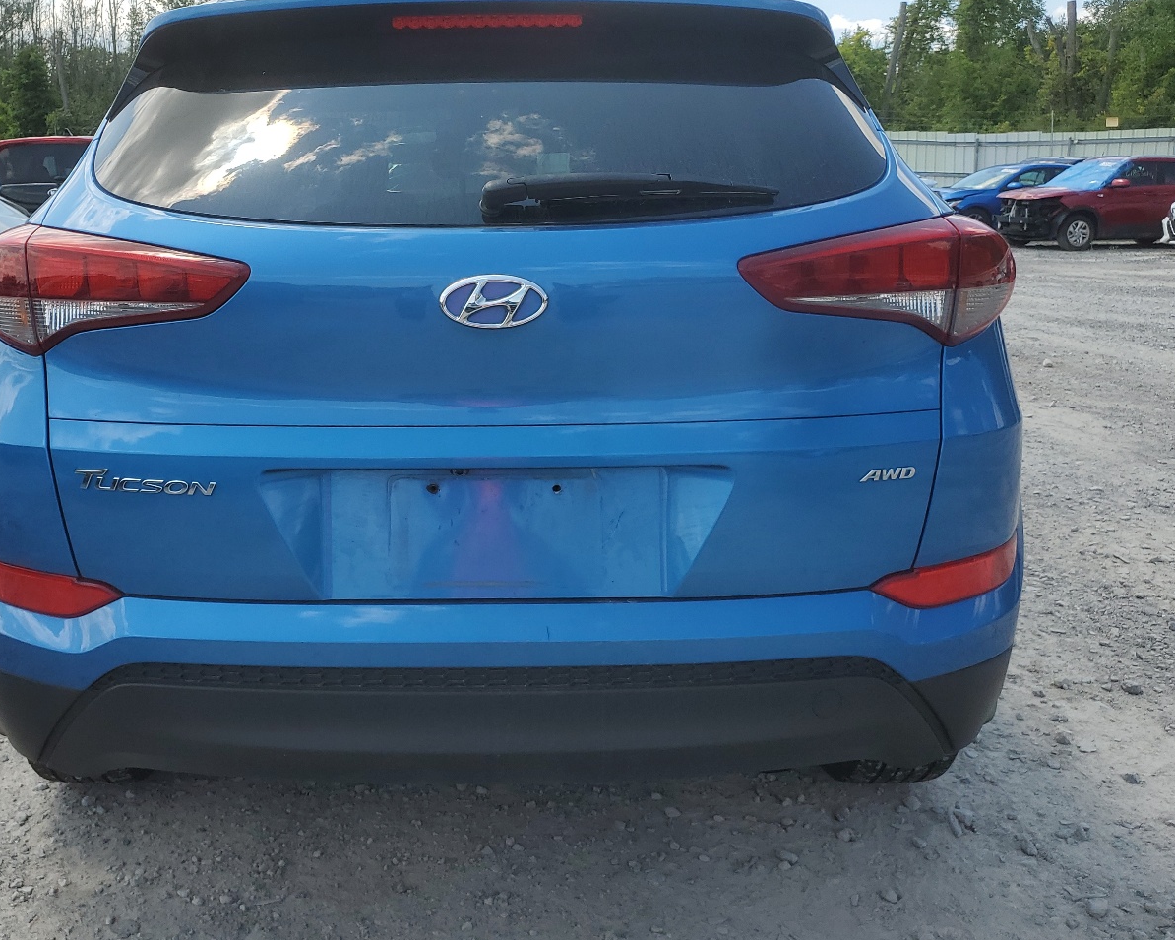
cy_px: 409
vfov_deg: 43.3
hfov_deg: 52.5
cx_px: 465
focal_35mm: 34
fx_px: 1182
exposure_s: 1/2500
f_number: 1.5
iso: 50
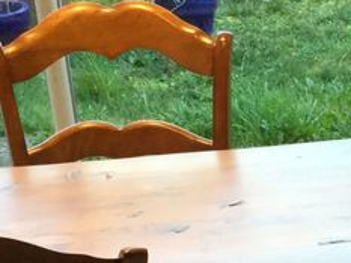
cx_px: 368
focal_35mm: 133
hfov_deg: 14.5
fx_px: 1349
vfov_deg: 10.6
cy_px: 433
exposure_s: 1/33
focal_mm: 3.3
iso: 32
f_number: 2.4
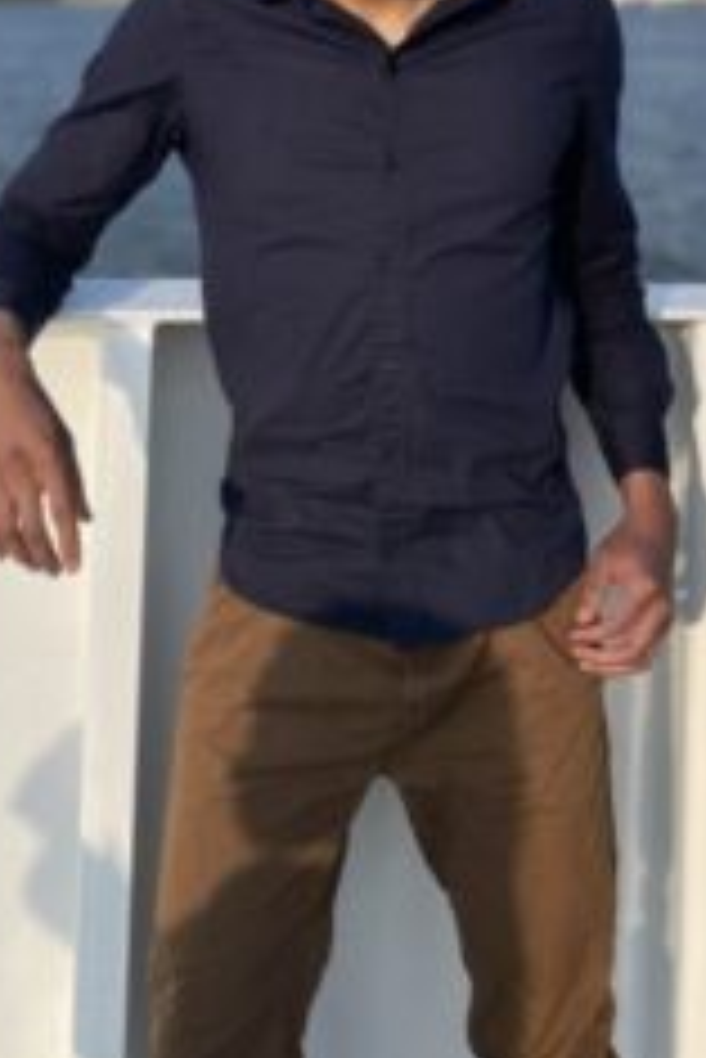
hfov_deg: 28.8
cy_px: 259
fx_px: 1351
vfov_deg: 41.4
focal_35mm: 46
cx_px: 175
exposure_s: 1/4132
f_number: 1.6
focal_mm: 4.2
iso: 50
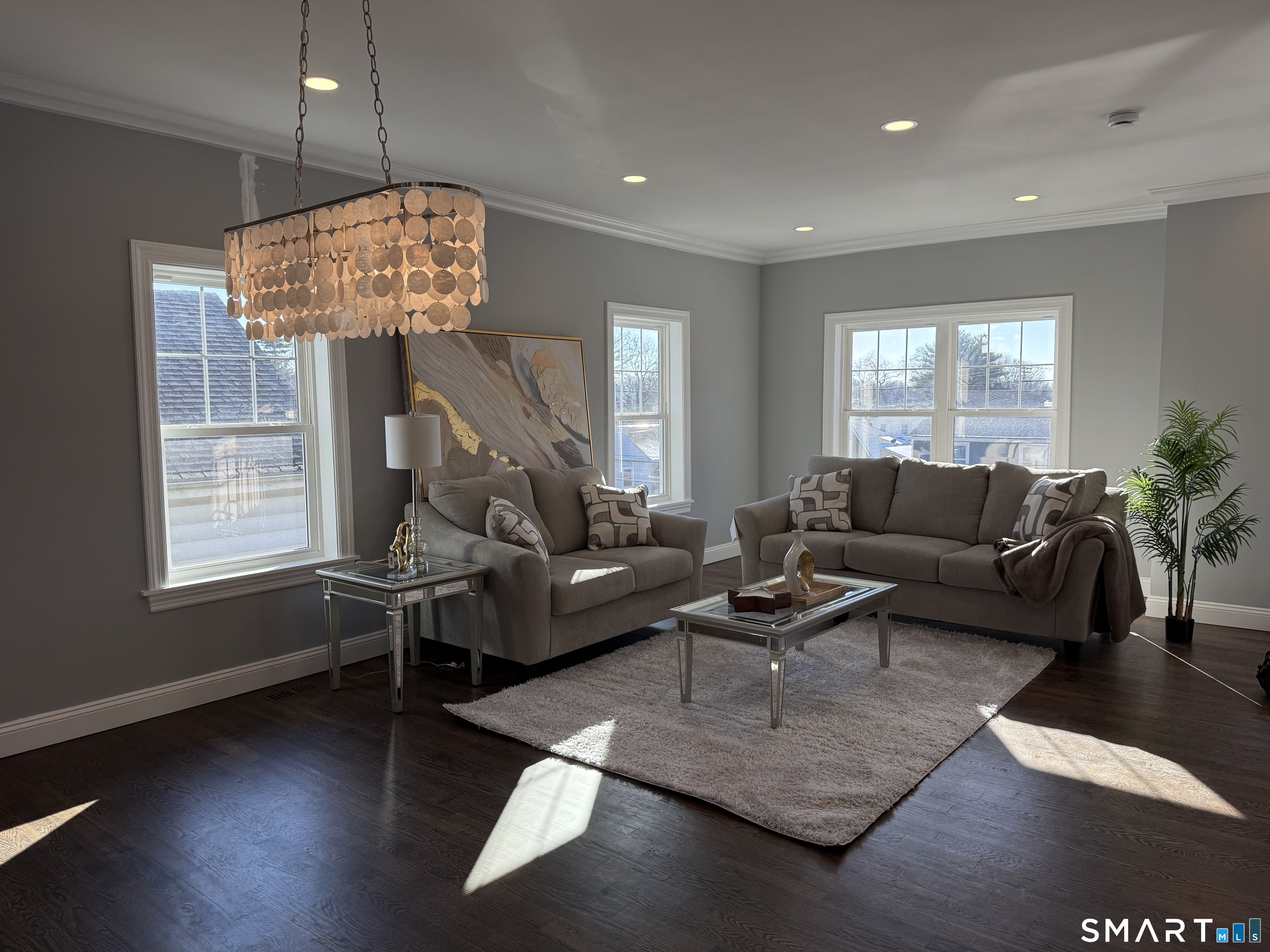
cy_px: 476
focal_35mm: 24
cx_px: 635
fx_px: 881
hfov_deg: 71.6
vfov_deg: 56.8
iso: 100
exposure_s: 1/671
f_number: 1.78
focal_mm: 6.76
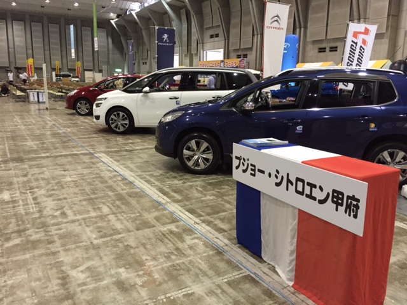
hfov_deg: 61.7
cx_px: 204
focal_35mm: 29
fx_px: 341
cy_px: 152
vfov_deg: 48.2
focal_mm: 4.15
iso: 250
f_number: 2.2
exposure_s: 1/33
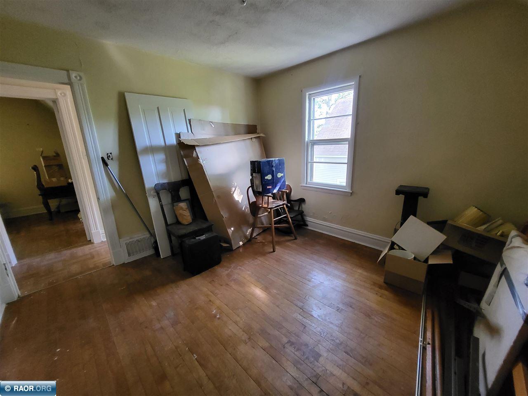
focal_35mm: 13
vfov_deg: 89.9
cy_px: 198
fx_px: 198
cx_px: 264
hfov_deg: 106.2
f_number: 2.2
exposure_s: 1/30
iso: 500
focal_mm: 1.74
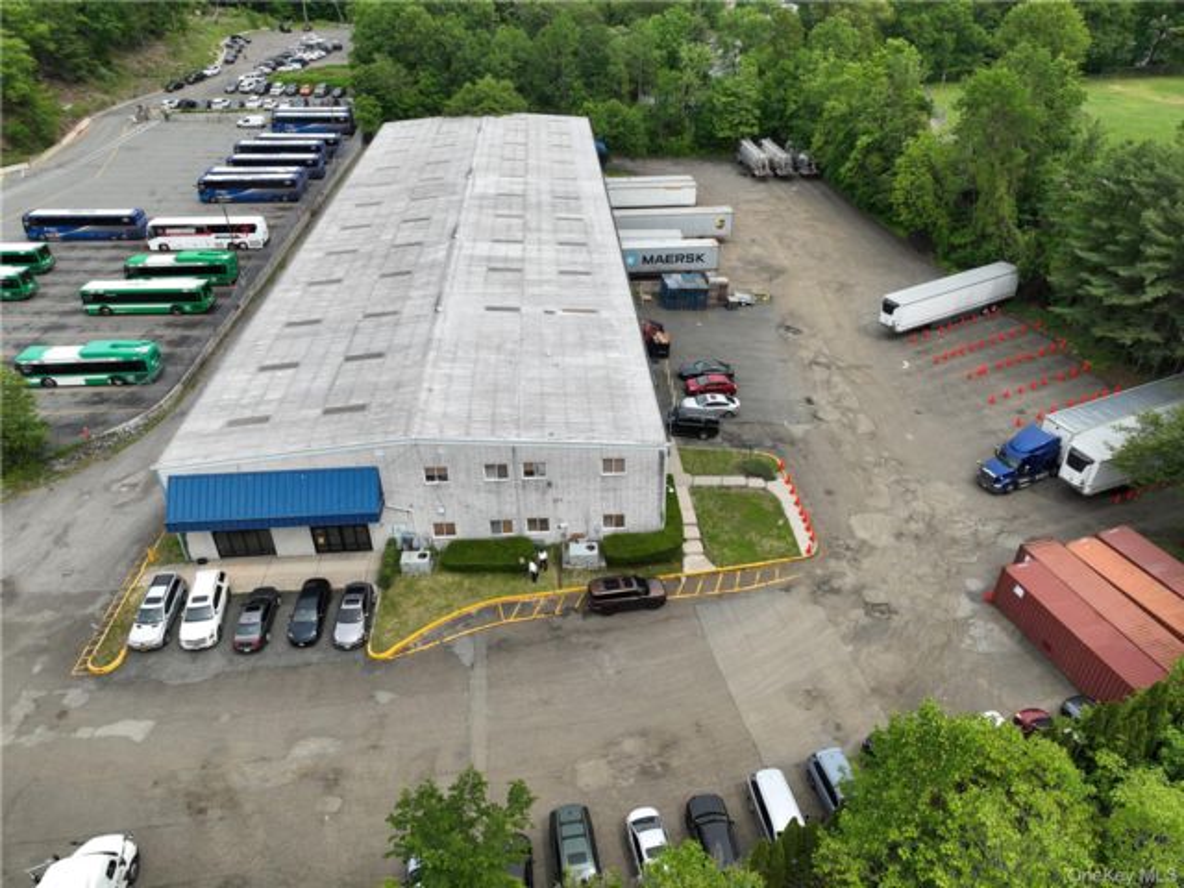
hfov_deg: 71.6
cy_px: 444
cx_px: 592
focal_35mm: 24
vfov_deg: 56.8
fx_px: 821
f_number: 2.8
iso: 100
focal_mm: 12.29
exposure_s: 1/1250
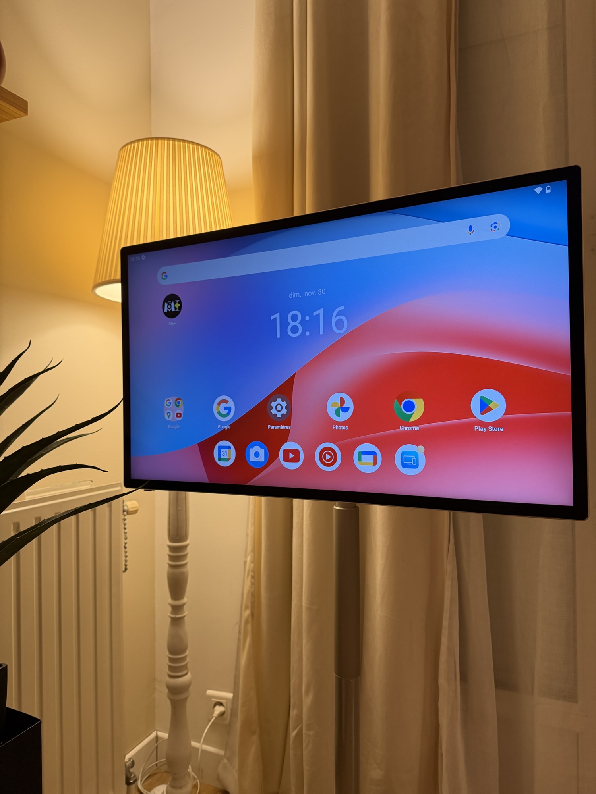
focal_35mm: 24
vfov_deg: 71.6
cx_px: 298
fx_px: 551
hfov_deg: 56.8
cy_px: 397
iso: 200
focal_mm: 6.76
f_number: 1.78
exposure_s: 1/50
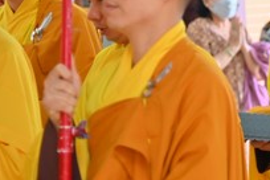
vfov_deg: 4.5
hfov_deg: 6.7
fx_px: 2265
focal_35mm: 302
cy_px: 44
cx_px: 390
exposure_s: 1/125
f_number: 4
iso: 800
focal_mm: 95
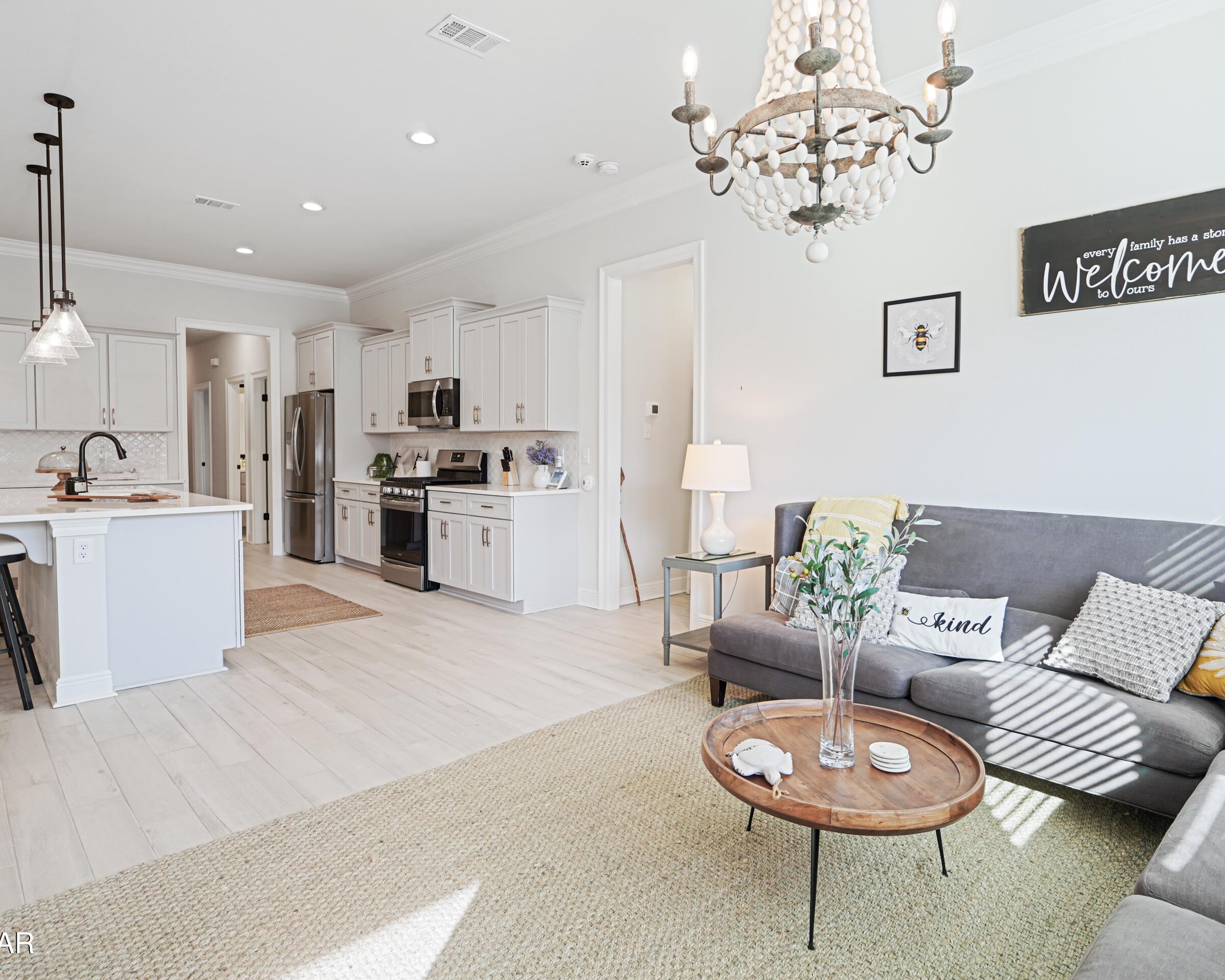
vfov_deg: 65.5
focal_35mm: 21
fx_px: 761
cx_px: 624
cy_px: 482
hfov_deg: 77.6
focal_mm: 12
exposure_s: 1/20
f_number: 4
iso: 100
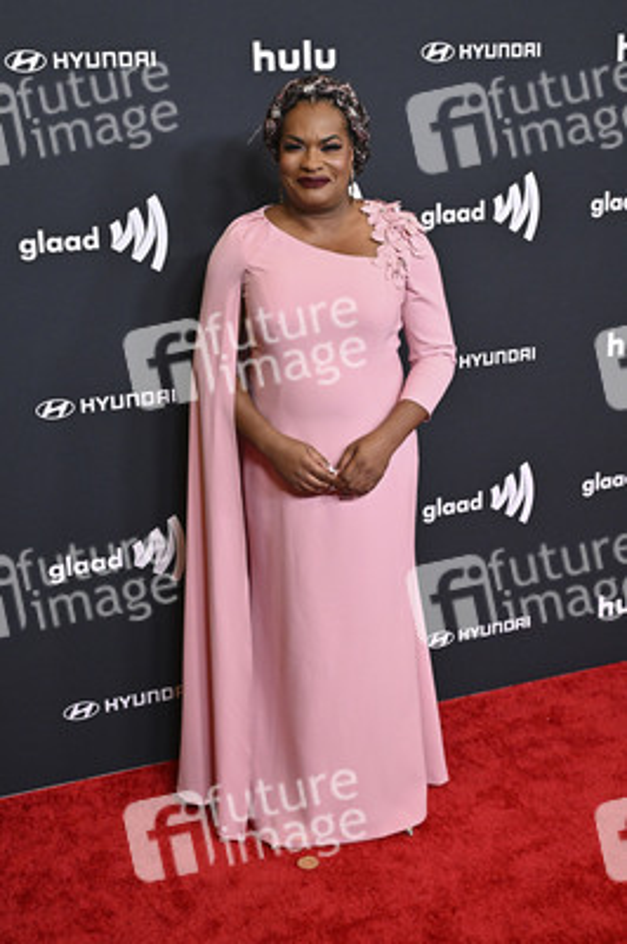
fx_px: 1099
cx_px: 314
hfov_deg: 31.8
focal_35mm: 42
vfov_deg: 46.4
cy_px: 472
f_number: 5.6
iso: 4000
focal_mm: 42
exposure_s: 1/250
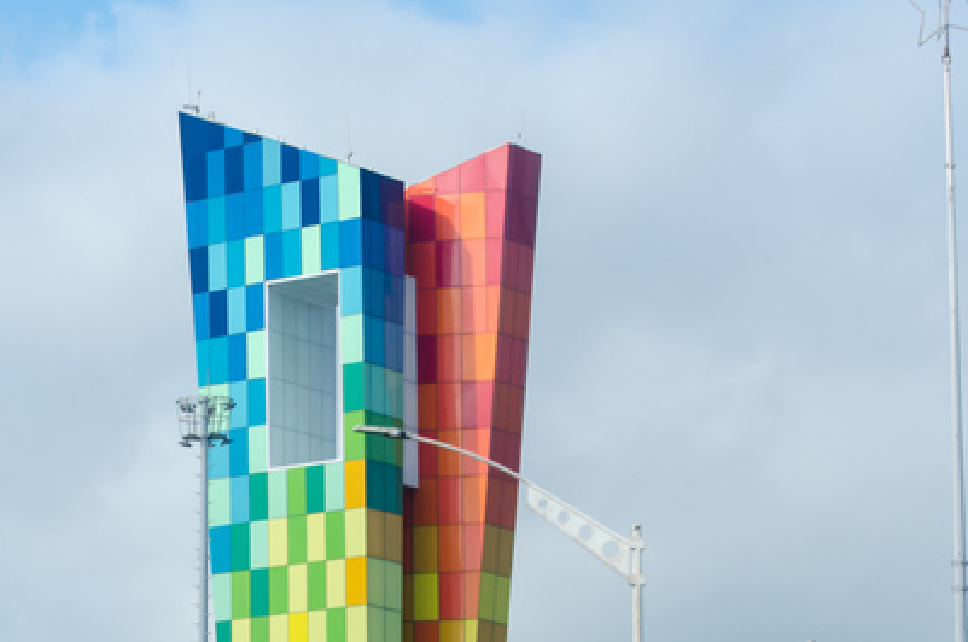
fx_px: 5186
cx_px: 203
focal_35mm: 193
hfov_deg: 10.6
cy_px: 585
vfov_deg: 7.1
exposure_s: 1/500
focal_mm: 55
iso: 400
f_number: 7.1
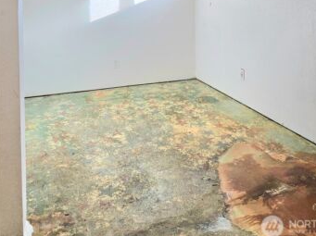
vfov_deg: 35.5
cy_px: -4
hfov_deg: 51.2
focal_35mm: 36
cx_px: 181
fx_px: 328
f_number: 1.7
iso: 40
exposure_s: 1/120
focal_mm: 6.3
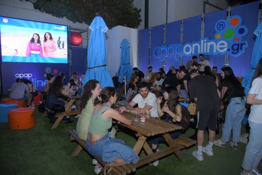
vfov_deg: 53.1
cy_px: 88
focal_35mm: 24
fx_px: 175
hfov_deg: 73.7
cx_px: 131
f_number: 4
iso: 640
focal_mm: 24
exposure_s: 1/250
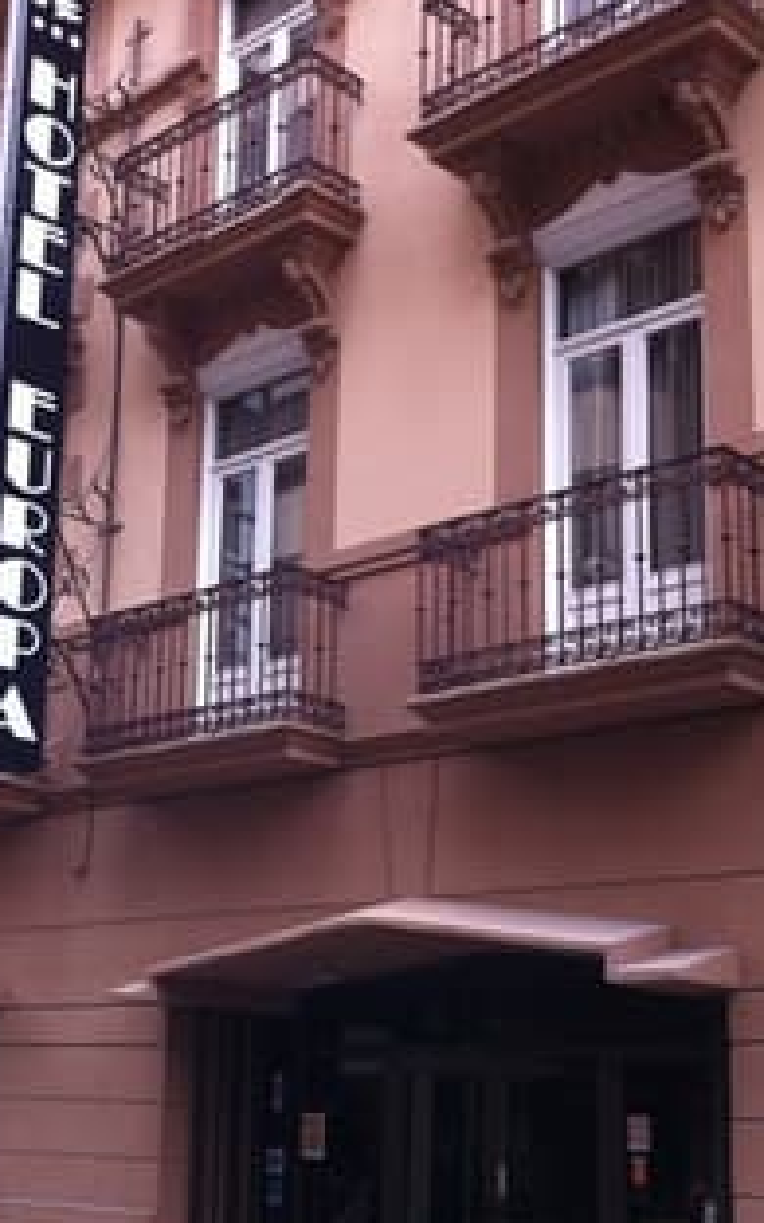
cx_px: 188
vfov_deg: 35.7
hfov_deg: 22.5
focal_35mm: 57
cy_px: 655
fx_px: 1899
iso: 80
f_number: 2.8
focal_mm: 3.85
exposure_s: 1/60
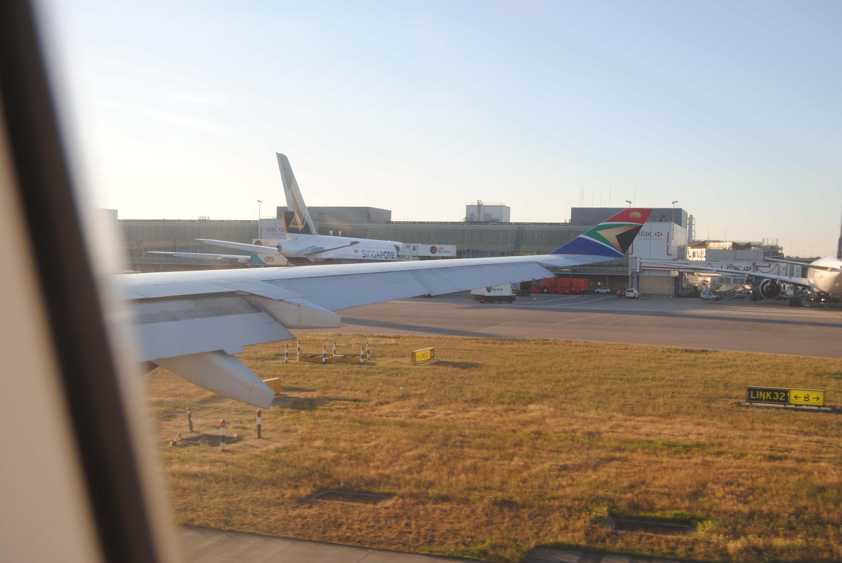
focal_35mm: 45
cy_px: 282
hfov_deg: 43.6
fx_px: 1054
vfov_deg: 29.9
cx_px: 421
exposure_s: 1/160
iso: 100
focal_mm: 30
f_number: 6.3
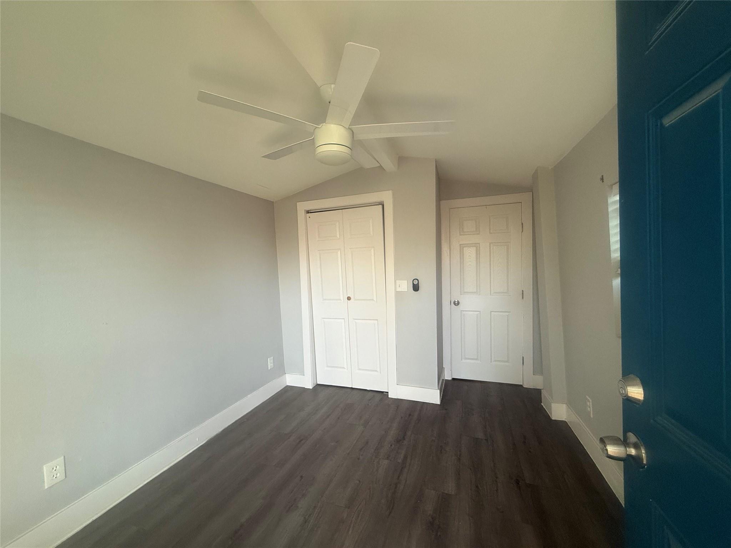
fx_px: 296
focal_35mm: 14
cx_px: 366
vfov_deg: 85.7
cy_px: 274
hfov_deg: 102.1
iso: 200
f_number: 2.2
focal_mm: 2.22
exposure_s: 1/99
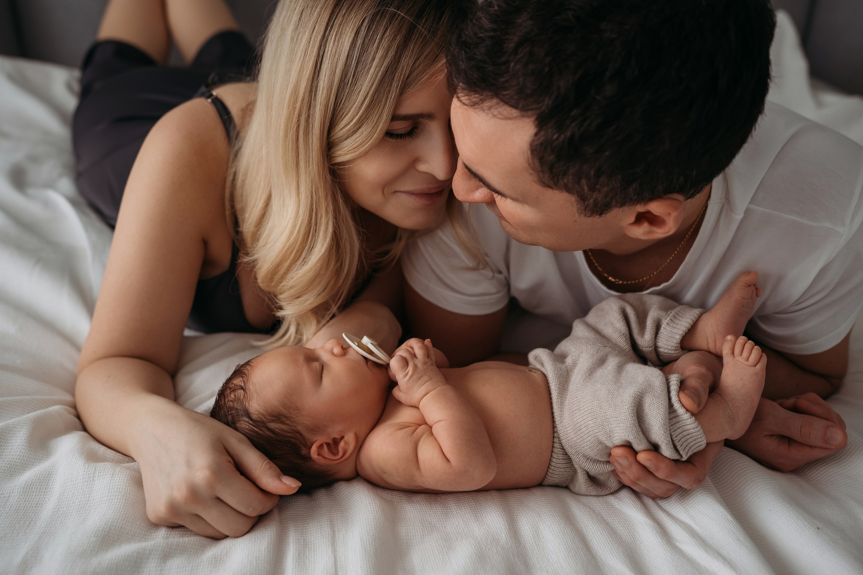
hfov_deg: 54.4
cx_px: 432
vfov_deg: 37.9
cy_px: 288
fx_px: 839
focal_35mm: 35
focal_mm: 35
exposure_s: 1/160
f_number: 3.2
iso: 640
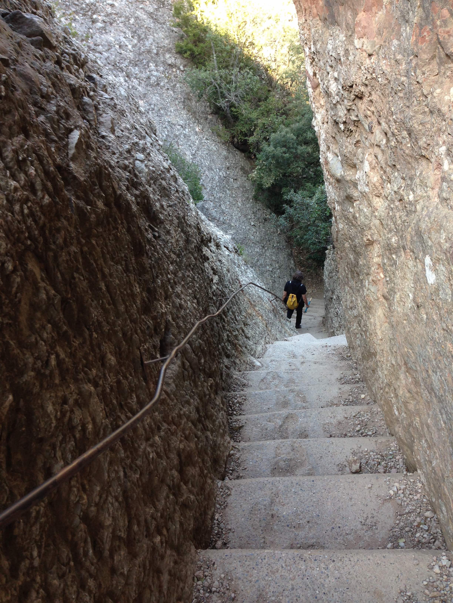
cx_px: 226
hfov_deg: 42.9
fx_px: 576
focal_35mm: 33
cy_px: 302
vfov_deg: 55.4
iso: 50
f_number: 2.4
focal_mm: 4.12
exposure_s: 1/60
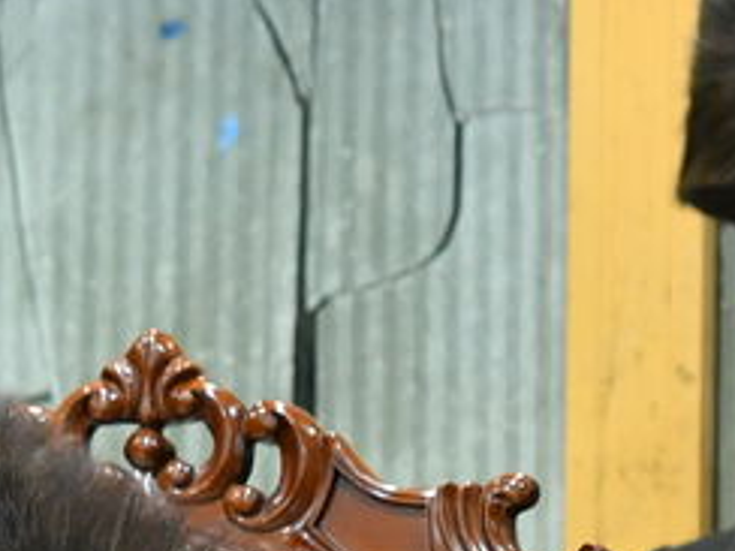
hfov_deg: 3.0
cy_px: 769
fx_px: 14077
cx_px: -449
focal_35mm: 663
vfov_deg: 2.2
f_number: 4.5
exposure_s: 1/125
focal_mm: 120
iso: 1600
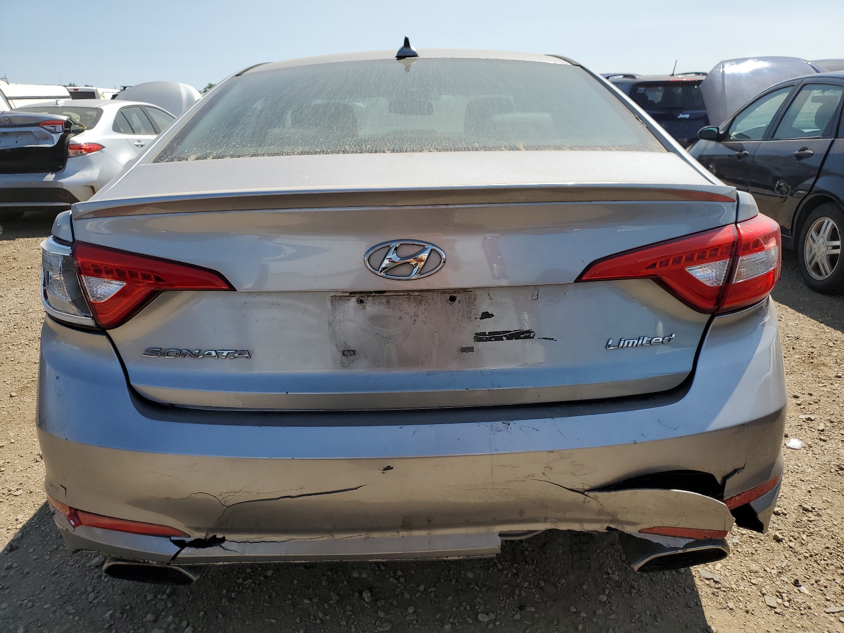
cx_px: 422
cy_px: 316
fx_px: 634
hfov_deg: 67.3
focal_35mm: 26
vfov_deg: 53.1
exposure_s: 1/3333
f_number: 1.5
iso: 50
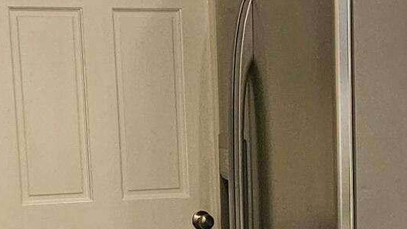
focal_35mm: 143
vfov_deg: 8.3
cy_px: 374
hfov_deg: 14.6
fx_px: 1543
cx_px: 464
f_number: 1.8
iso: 400
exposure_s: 1/120
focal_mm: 5.4
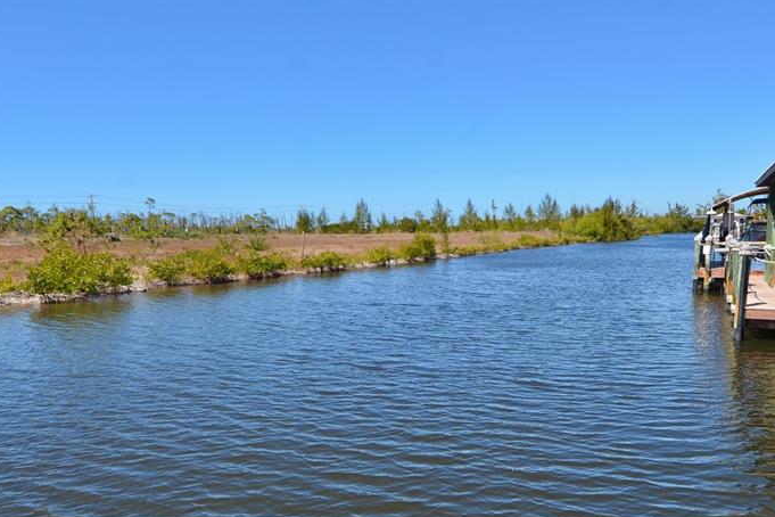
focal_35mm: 54
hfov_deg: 36.9
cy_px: 307
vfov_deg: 25.0
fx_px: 1162
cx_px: 394
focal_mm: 24
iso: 100
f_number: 8
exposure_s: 1/250
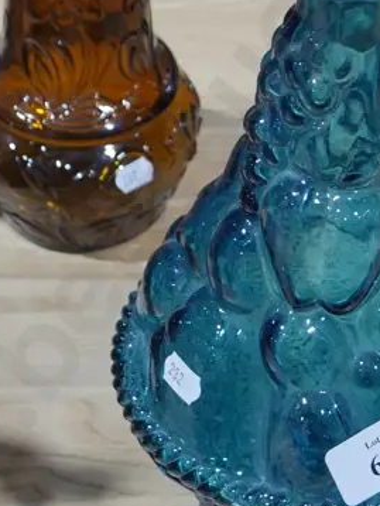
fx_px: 1506
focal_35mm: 103
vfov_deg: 18.8
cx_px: 256
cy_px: 73
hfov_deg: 14.4
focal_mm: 18
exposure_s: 1/60
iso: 400
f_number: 4
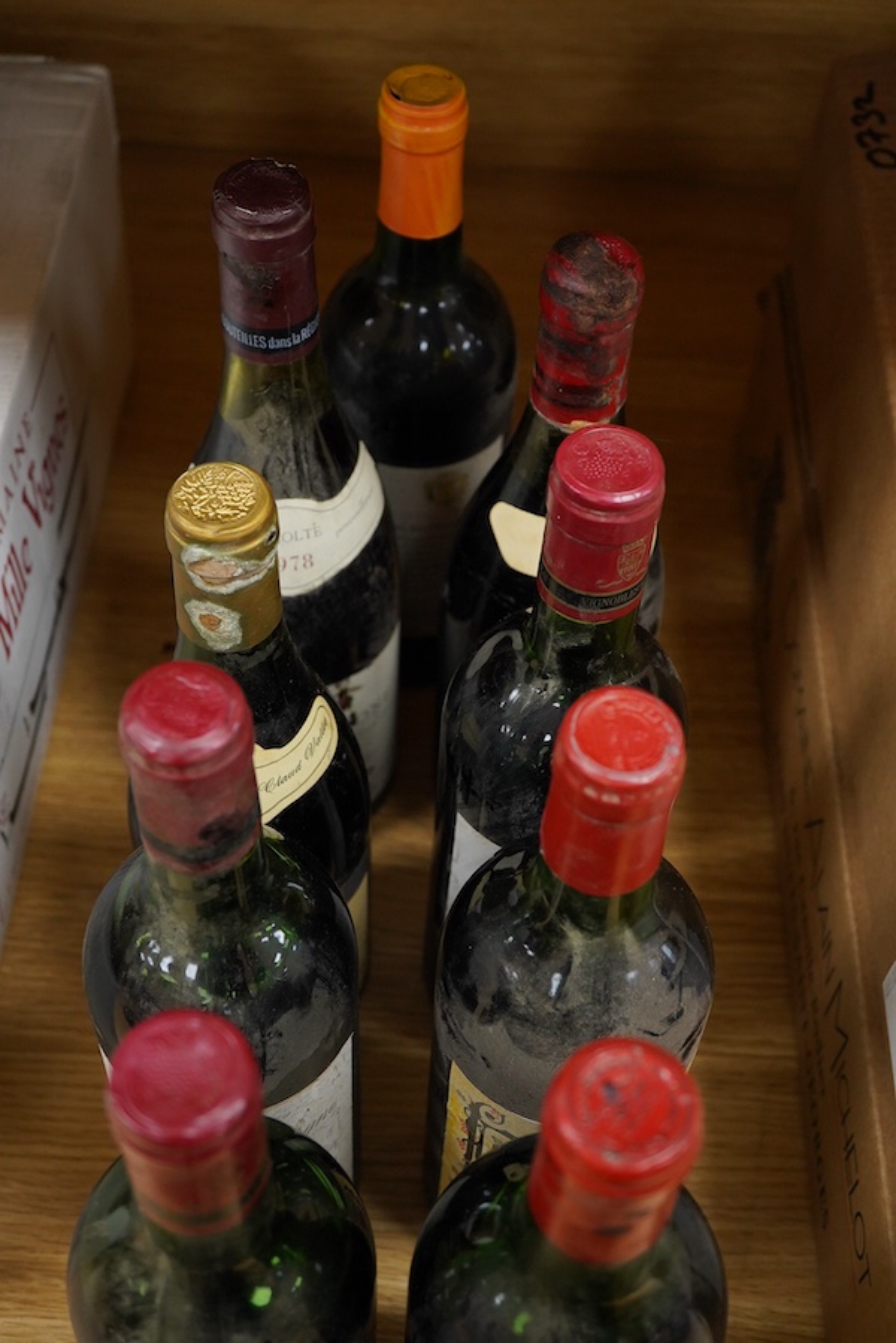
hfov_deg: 29.9
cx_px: 448
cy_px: 672
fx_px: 1680
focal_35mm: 45
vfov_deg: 43.6
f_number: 7.1
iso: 1250
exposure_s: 1/125
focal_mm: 30
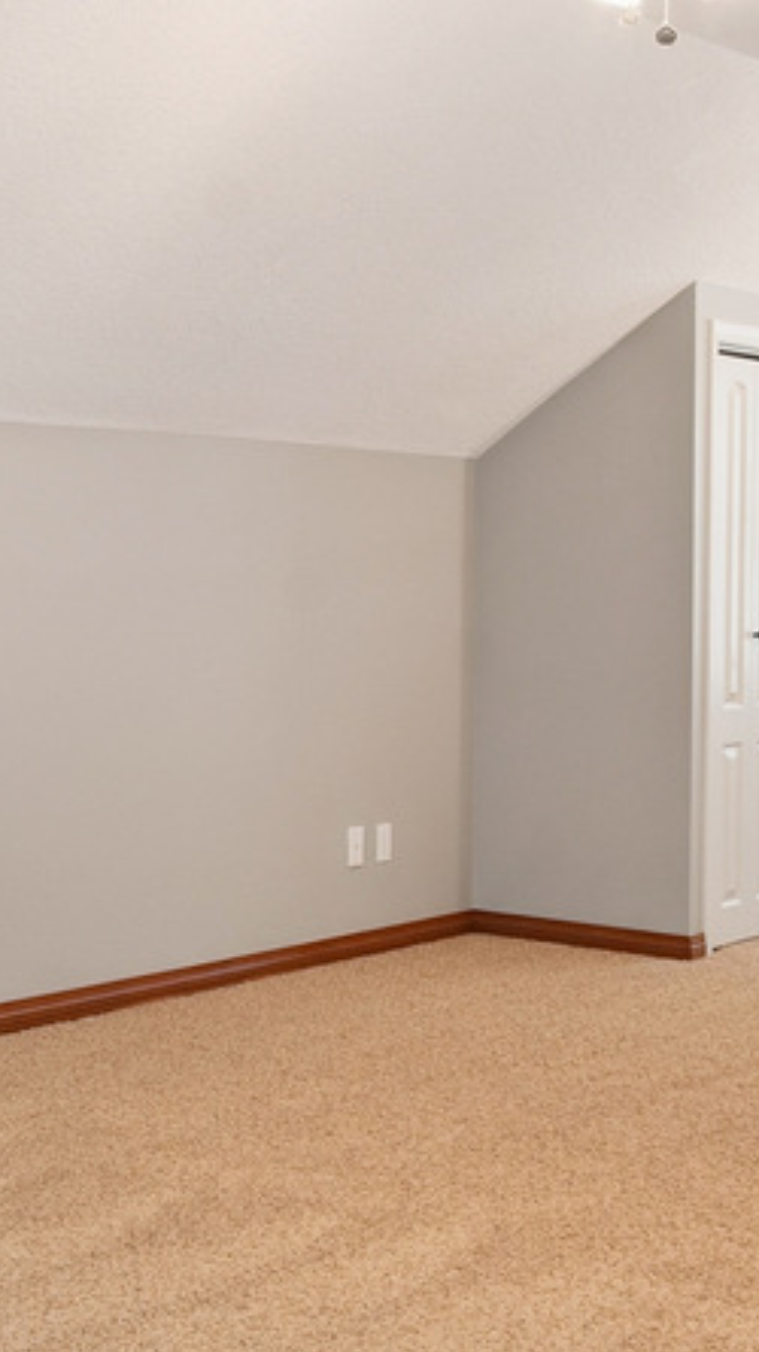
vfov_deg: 34.4
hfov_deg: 18.9
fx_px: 2185
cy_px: 693
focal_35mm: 61
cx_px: -70
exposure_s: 1/5
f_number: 9
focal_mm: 16
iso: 400
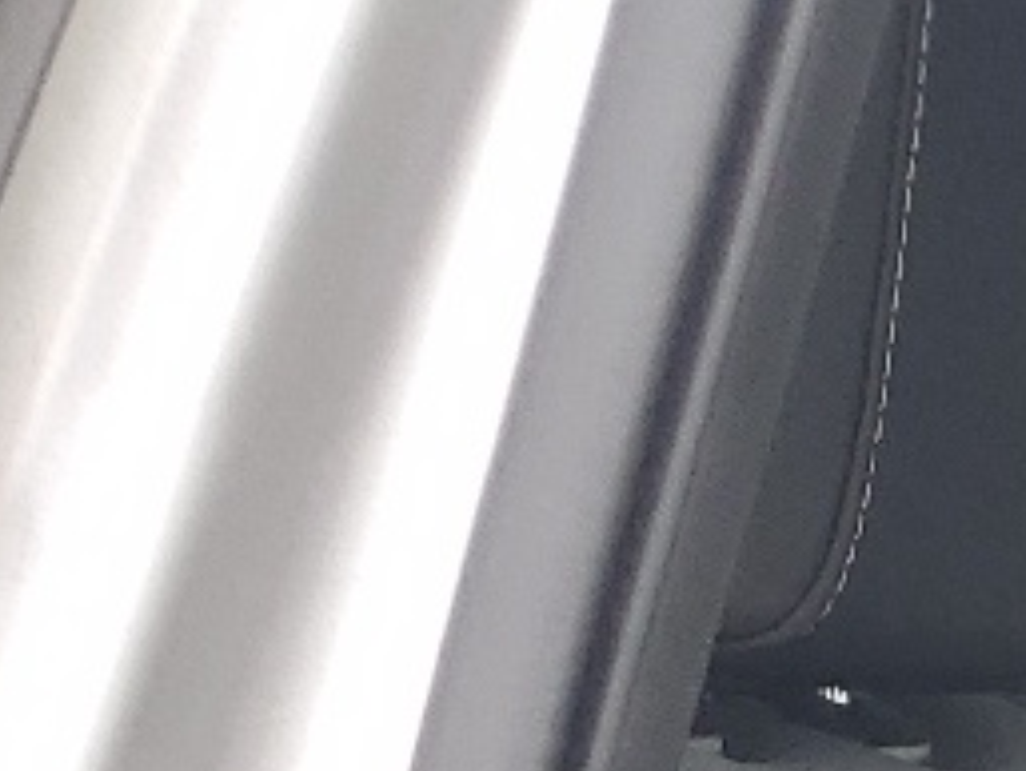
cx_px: 2479
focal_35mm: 162
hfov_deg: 10.5
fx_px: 4804
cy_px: 2261
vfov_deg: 8.0
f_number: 1.5
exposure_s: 1/233
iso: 50
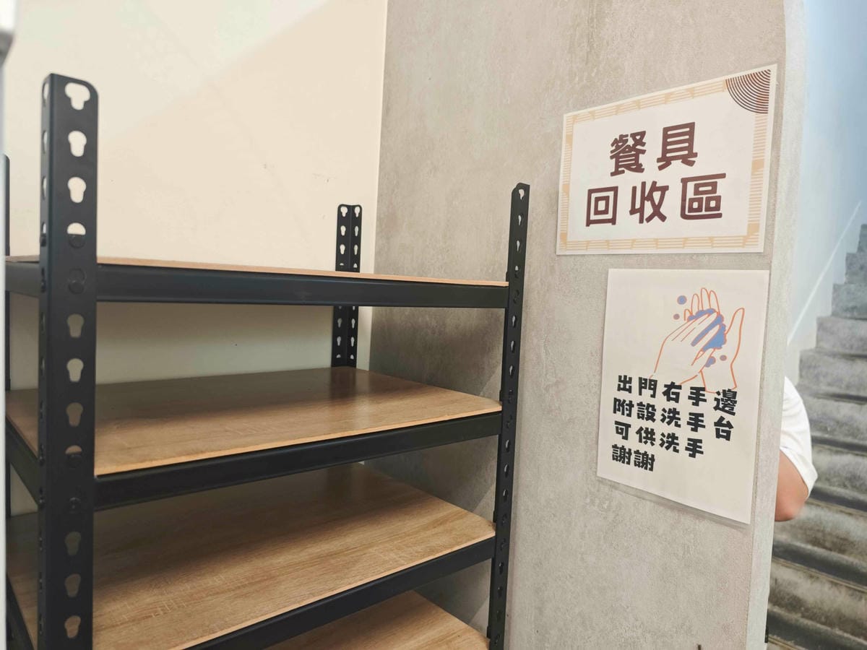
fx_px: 576
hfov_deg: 73.9
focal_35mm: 23
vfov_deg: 58.9
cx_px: 434
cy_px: 325
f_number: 1.63
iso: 400
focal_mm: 8.72
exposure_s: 1/60
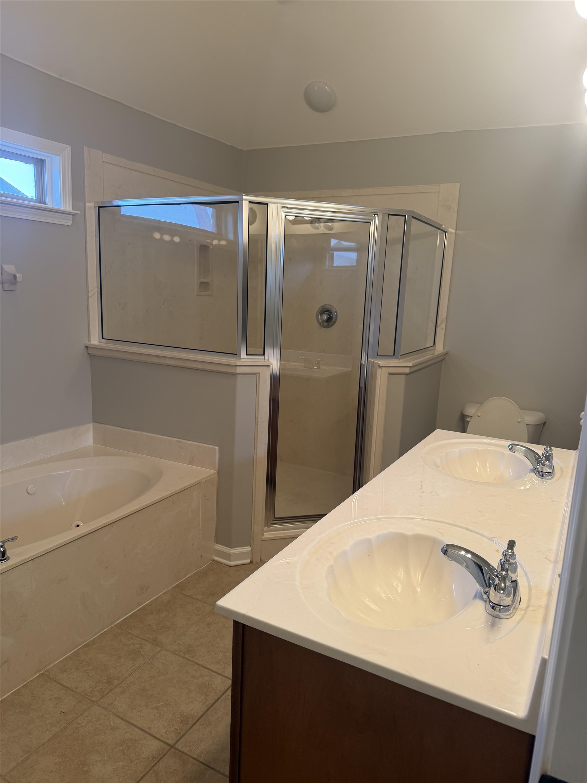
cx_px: 294
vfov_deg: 71.6
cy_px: 392
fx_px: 543
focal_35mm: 24
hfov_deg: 56.8
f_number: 1.78
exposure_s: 1/60
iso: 100
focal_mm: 6.76
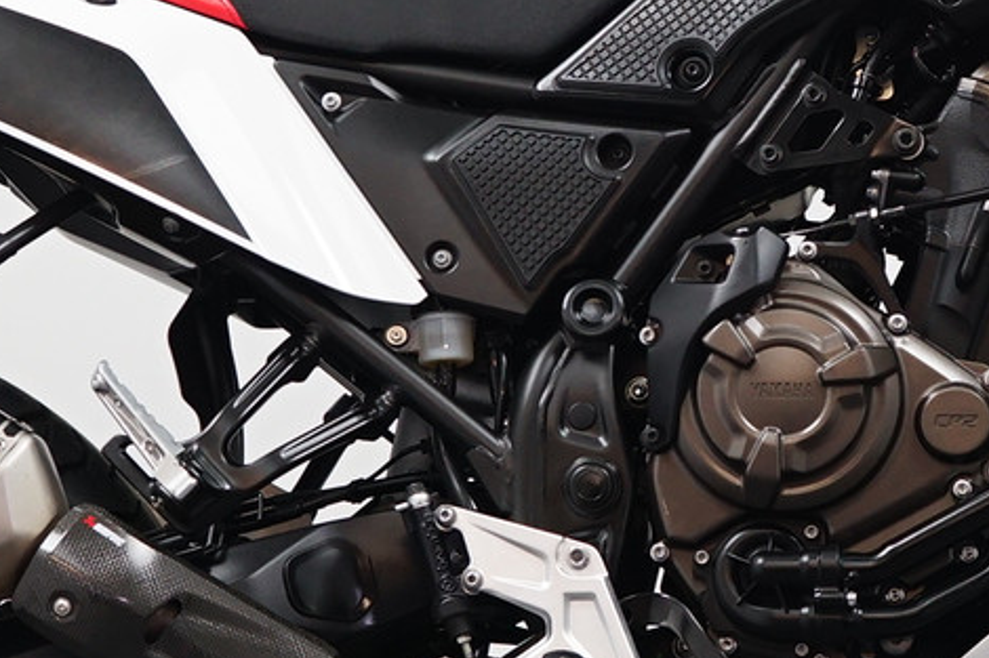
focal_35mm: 196
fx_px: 5382
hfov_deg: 10.5
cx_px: 810
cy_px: 219
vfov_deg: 7.0
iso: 800
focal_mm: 48
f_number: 4.5
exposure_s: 1/60
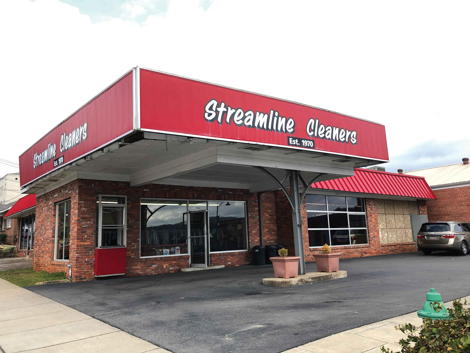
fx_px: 380
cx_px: 235
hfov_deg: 63.4
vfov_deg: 49.7
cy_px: 176
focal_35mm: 28
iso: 20
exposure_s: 1/296
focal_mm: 4
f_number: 1.8
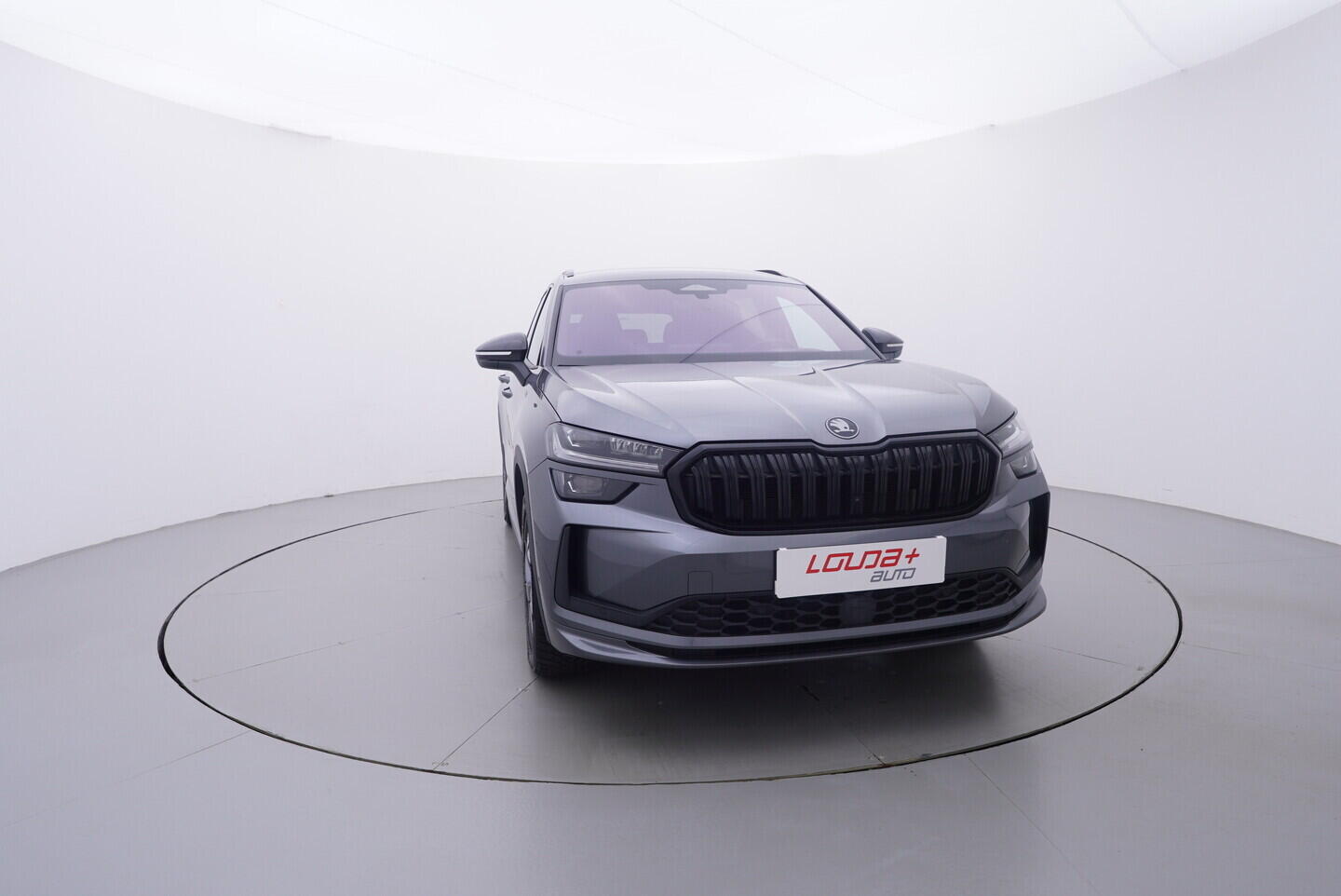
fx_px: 839
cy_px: 448
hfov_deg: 77.3
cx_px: 670
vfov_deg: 56.2
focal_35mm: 22
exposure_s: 1/80
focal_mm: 15
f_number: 5
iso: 200
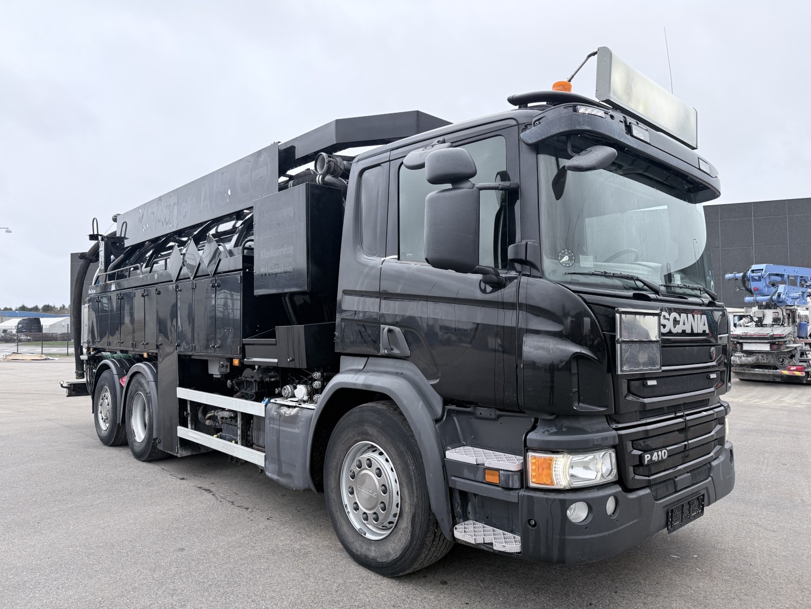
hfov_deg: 71.6
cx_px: 406
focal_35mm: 24
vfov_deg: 56.8
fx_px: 562
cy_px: 304
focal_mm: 6.76
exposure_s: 1/218
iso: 100
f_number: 1.78
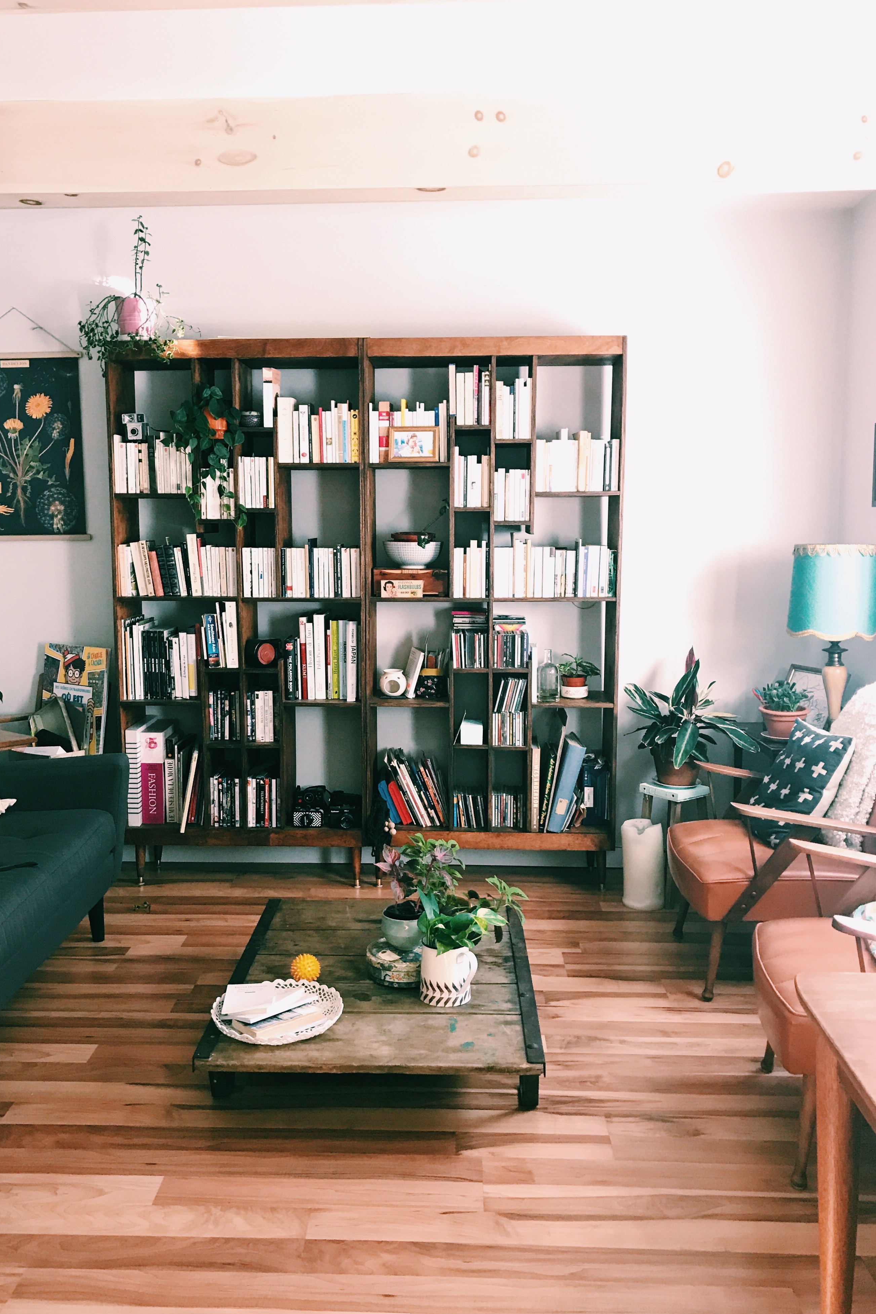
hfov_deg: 43.6
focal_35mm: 30
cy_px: 674
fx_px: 1095
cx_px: 395
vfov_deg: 61.9
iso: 50
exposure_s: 1/15
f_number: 1.8
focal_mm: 3.99
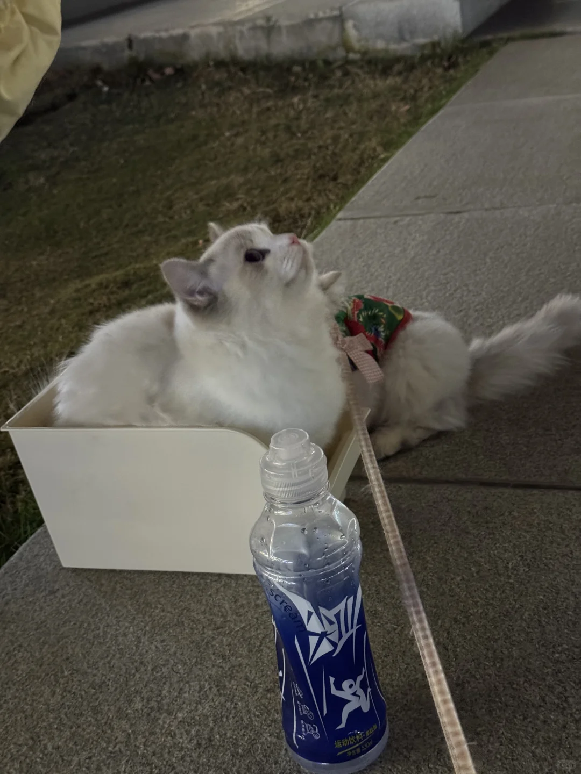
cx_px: 290
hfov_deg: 30.3
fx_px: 1074
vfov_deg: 39.7
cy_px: 387
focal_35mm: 48
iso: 640
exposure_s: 1/20
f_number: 1.78
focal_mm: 6.76
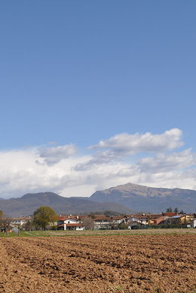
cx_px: 33
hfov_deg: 20.1
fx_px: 545
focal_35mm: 67
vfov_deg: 30.2
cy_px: 148
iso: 200
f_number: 10
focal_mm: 29
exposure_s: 1/400
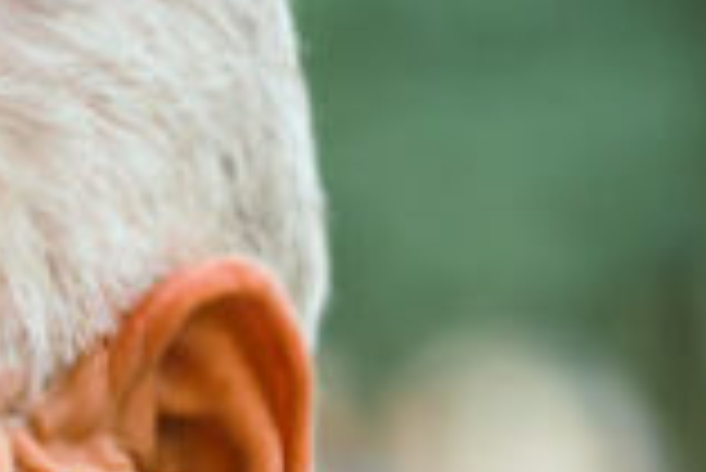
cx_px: -618
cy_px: 692
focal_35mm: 369
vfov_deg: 3.7
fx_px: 7243
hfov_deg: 5.5
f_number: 2
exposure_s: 1/200
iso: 100
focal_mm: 85
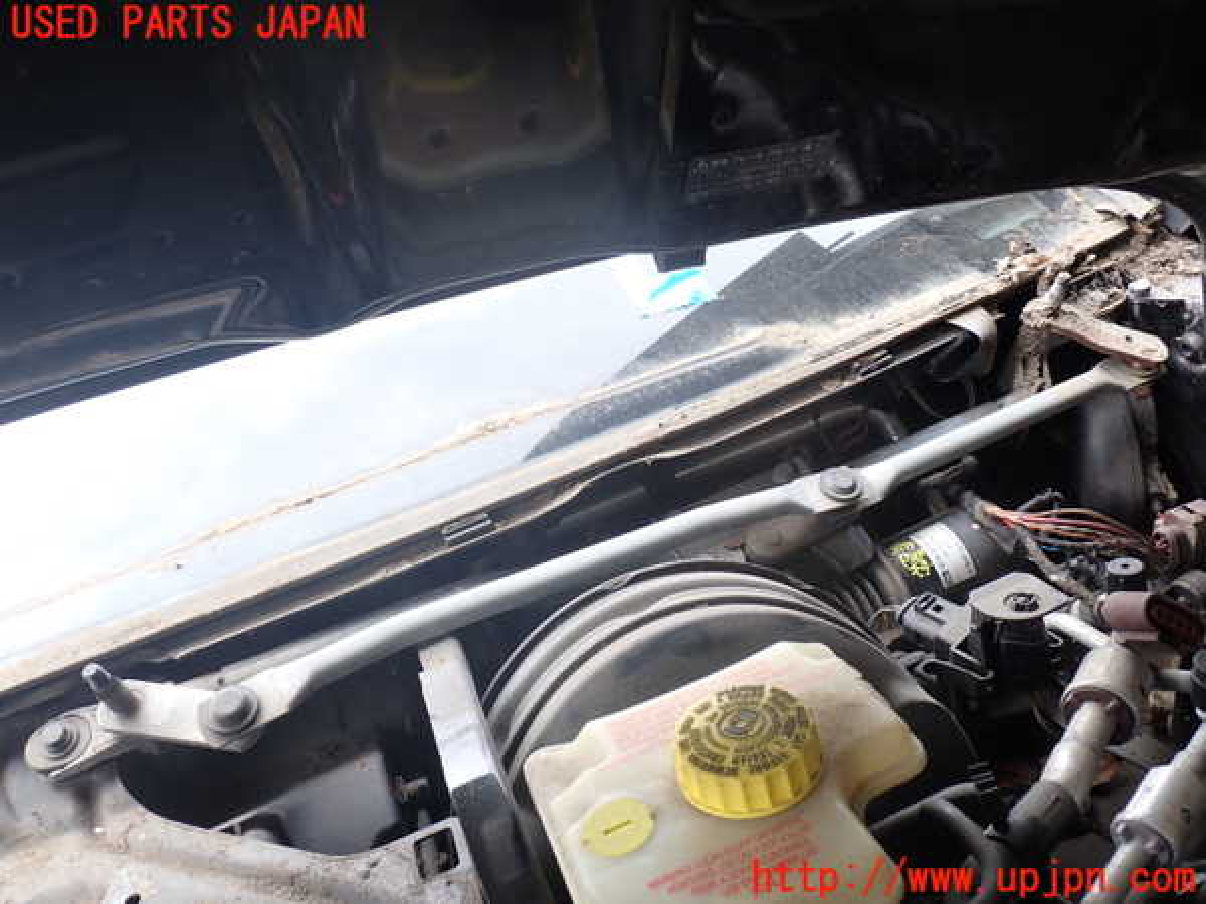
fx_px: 1045
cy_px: 452
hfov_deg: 60.0
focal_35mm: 30
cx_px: 603
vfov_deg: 46.8
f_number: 3.2
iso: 100
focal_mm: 5.4
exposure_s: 1/80
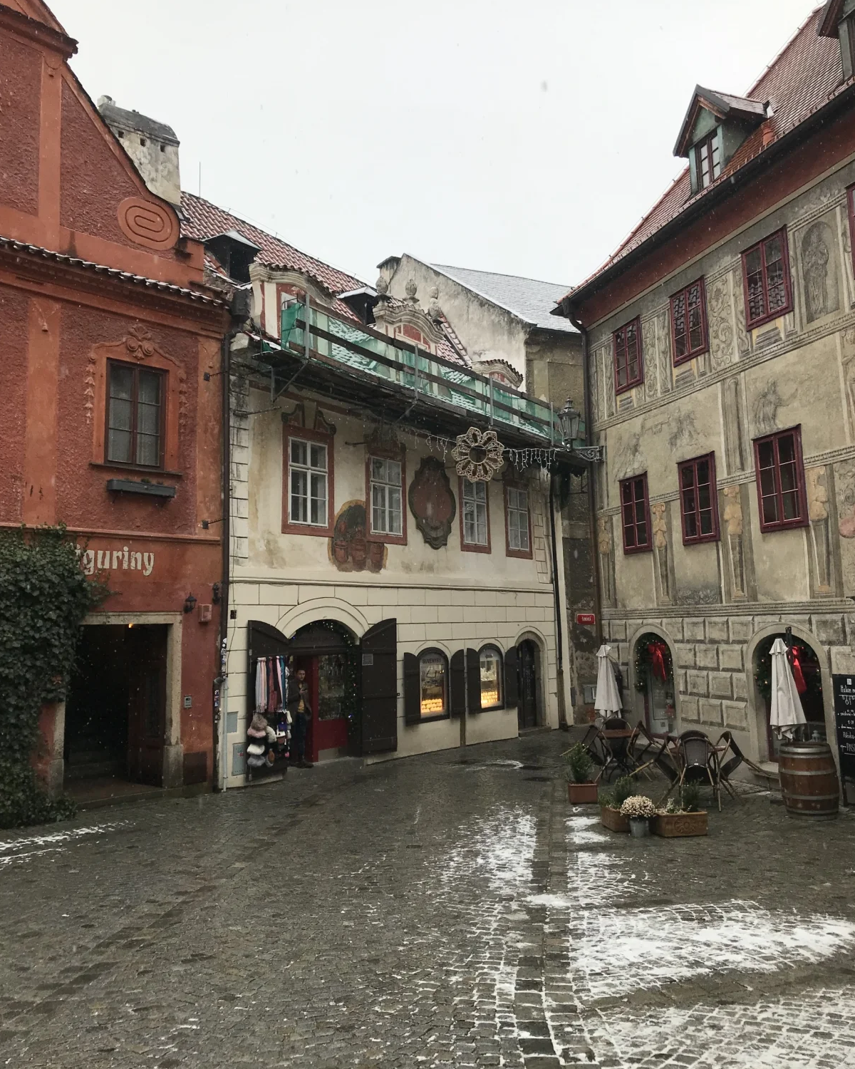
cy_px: 494
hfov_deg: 48.5
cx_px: 438
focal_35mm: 30
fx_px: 949
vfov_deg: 58.7
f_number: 1.8
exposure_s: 1/523
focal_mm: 3.99
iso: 20
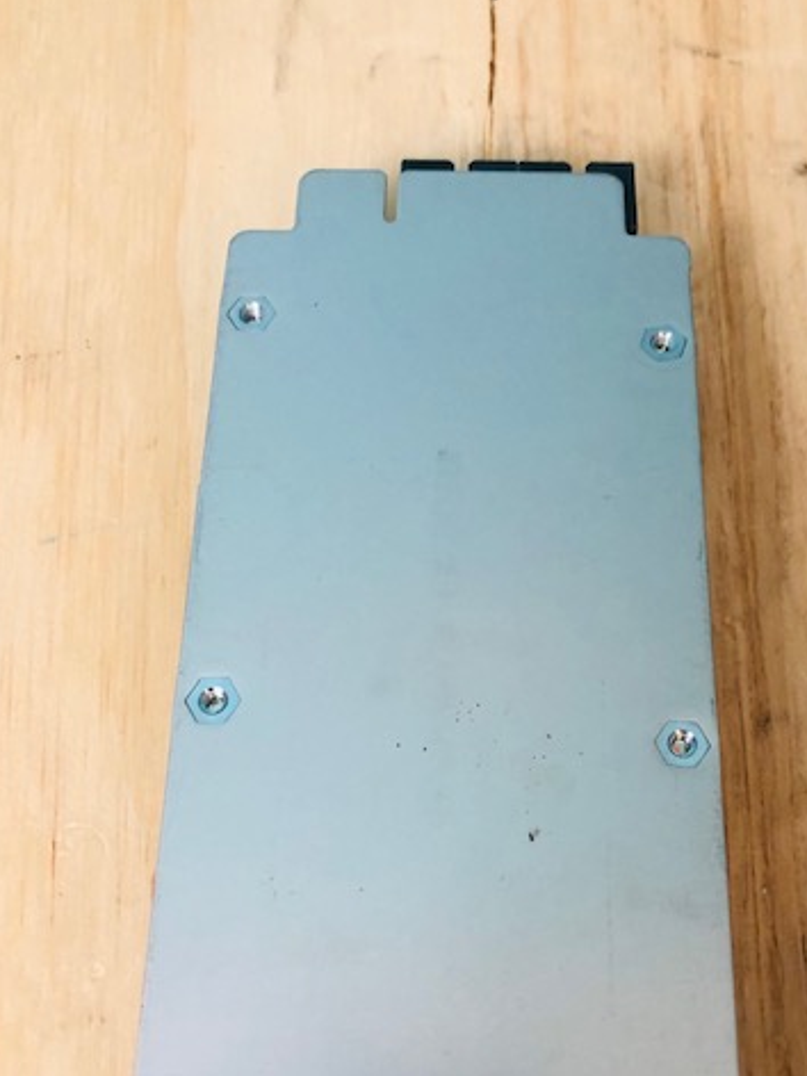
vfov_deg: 48.5
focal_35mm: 38
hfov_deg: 37.5
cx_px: 492
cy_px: 679
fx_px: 1181
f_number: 1.8
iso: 40
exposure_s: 1/30
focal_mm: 3.99
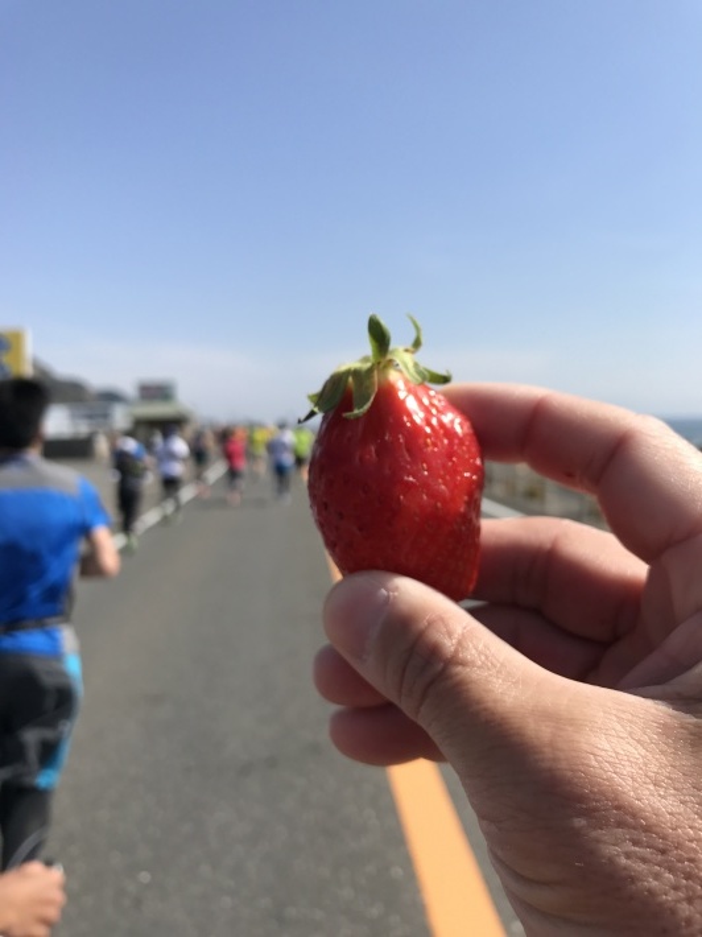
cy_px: 468
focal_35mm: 28
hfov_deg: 49.7
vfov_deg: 63.5
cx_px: 351
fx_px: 758
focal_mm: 3.99
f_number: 1.8
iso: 20
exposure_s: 1/2591
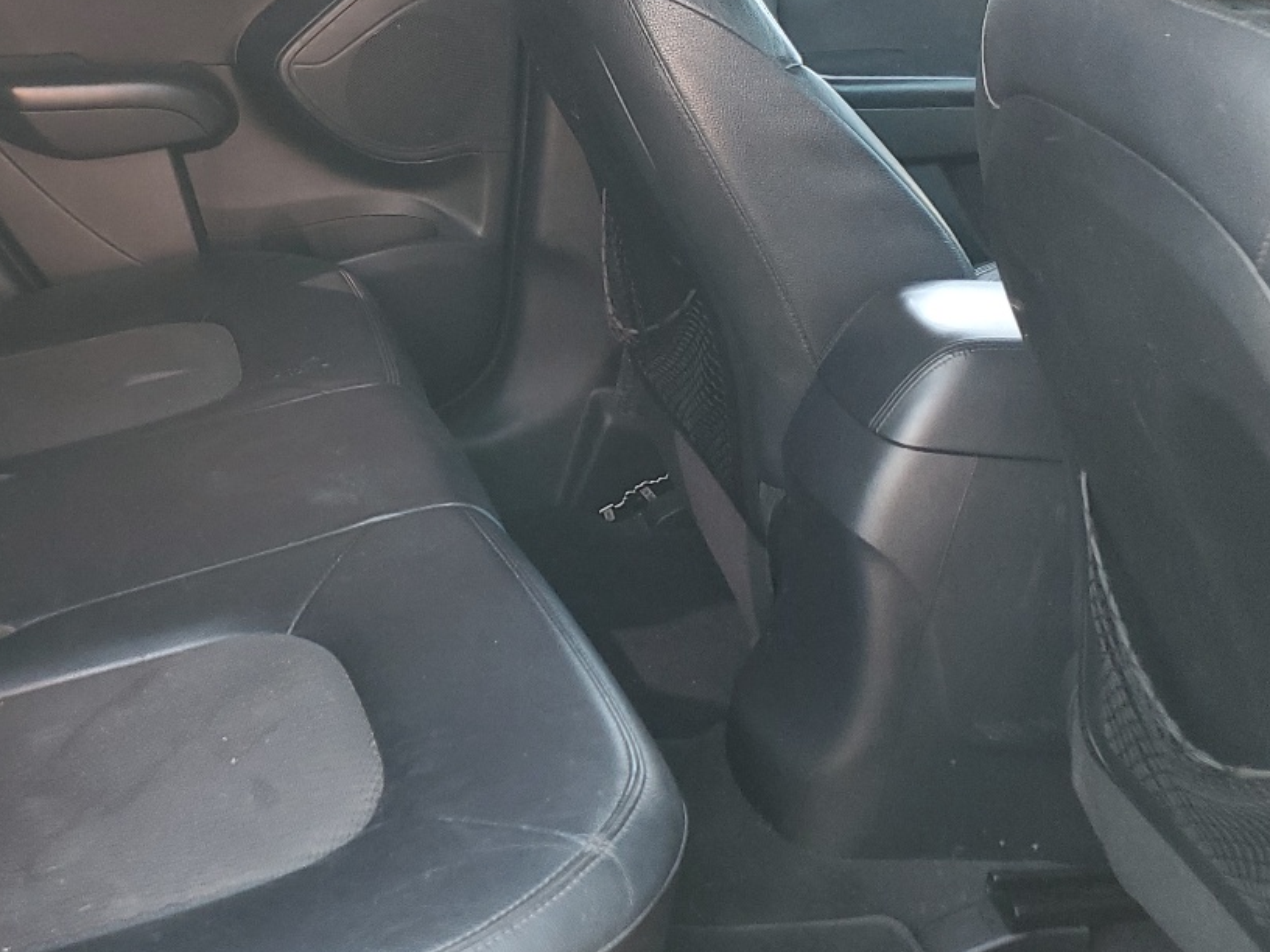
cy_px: 378
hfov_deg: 35.6
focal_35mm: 51
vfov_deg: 28.5
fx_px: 1871
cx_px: 165
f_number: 1.5
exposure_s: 1/120
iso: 98
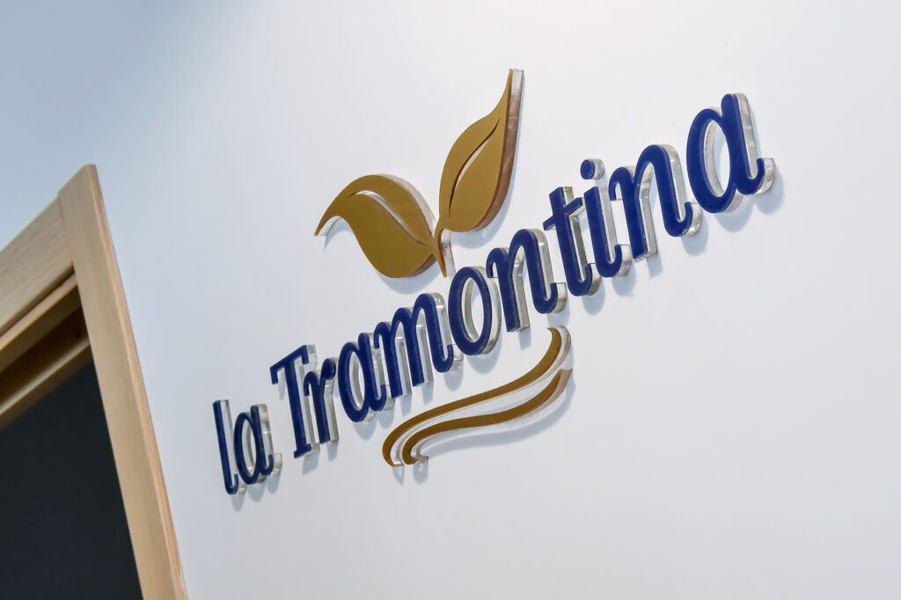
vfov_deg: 26.5
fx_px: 1276
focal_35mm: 51
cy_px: 300
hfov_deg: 38.9
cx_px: 450
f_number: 9
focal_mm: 34
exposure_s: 1/125
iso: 1250
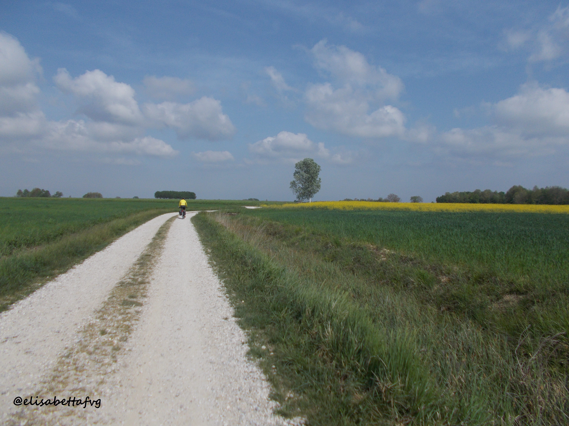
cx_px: 284
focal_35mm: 26
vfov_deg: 53.1
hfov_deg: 67.3
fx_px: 427
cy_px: 213
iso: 80
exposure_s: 1/400
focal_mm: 4.6
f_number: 8
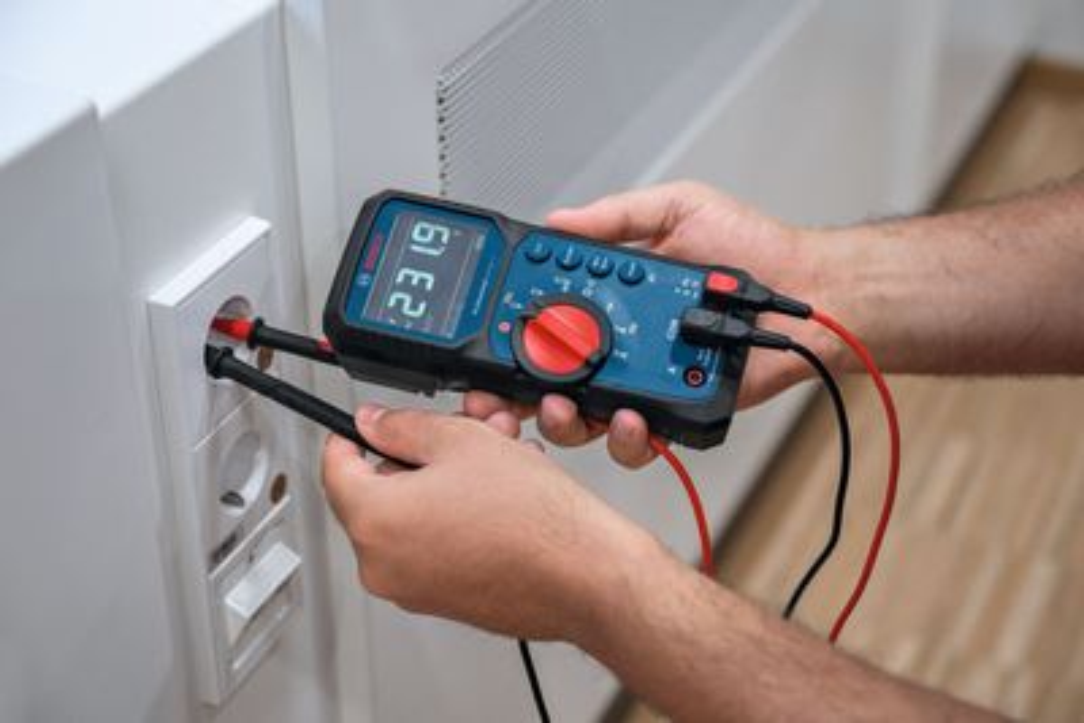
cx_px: 542
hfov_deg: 31.9
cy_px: 362
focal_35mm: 63
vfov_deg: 21.6
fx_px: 1898
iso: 1250
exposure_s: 1/160
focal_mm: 63
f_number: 3.5
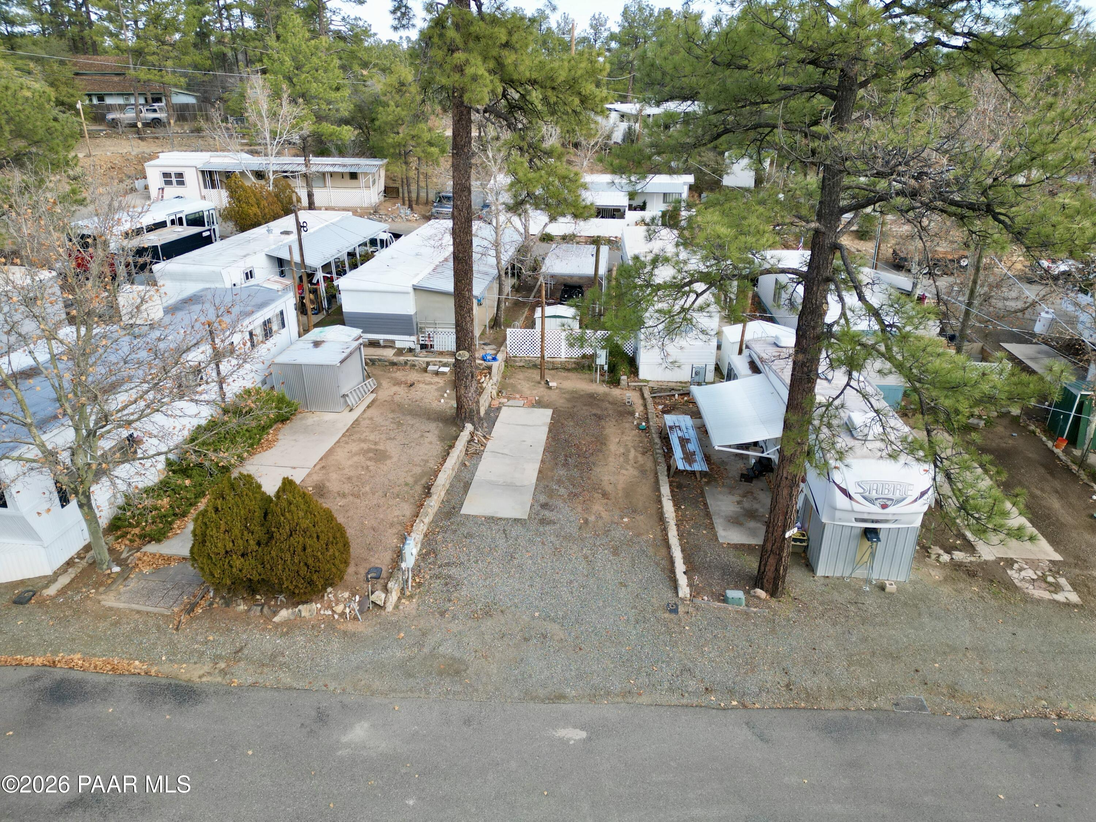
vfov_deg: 56.8
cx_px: 548
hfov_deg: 71.6
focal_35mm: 24
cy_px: 411
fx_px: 760
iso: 200
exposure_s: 1/725
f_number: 1.7
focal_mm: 6.72
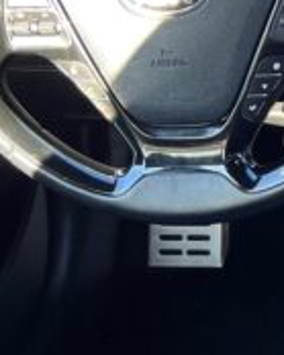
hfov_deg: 11.3
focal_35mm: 117
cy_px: 157
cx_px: 652
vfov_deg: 16.4
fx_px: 1230
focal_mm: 5.7
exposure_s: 1/121
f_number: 1.5
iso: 80
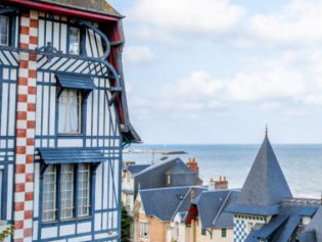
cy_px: 106
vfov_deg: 25.7
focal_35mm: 57
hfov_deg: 31.7
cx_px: 306
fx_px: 531
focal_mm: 22
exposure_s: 1/1600
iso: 200
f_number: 2.8
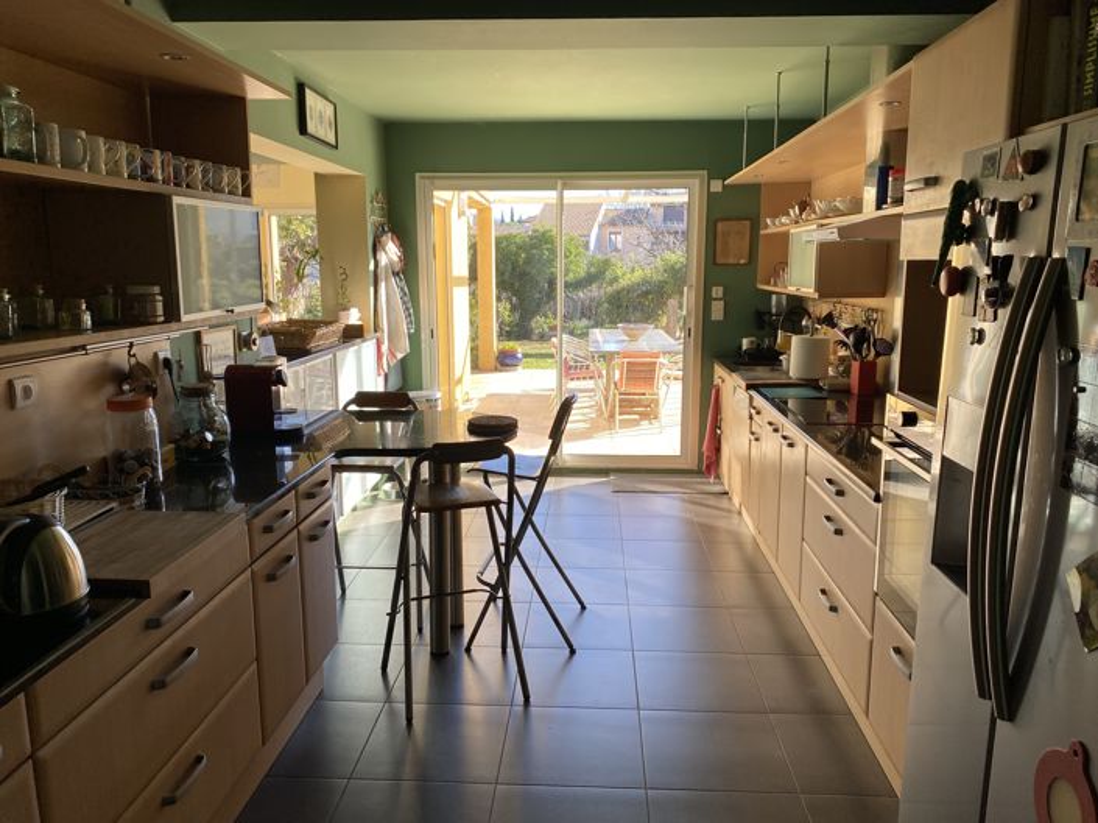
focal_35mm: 26
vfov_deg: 53.0
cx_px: 549
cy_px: 412
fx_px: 824
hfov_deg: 67.3
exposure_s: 1/188
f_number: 1.8
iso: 32
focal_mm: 4.25
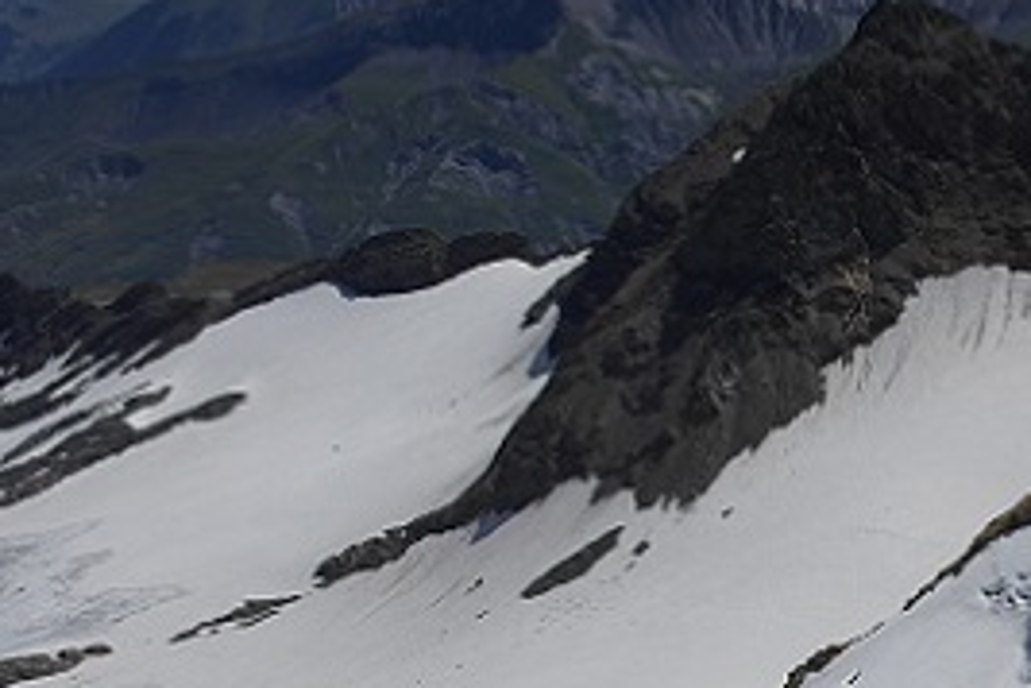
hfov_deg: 20.5
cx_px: 1477
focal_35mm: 87
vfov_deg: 15.7
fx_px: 2491
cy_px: 421
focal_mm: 20
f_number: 9
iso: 100
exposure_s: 1/500
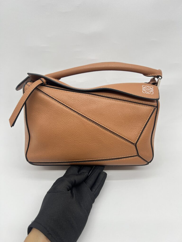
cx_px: 91
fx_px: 182
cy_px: 121
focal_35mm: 26
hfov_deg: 53.1
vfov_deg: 67.3
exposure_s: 1/100
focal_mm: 5.7
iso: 40
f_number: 1.5
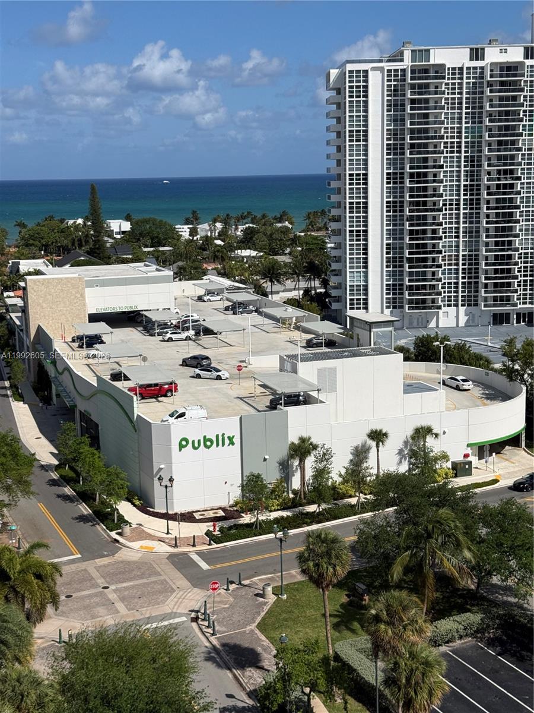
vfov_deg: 39.7
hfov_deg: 30.3
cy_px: 356
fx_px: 987
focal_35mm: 48
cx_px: 267
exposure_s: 1/11364
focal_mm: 6.76
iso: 64
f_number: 1.78
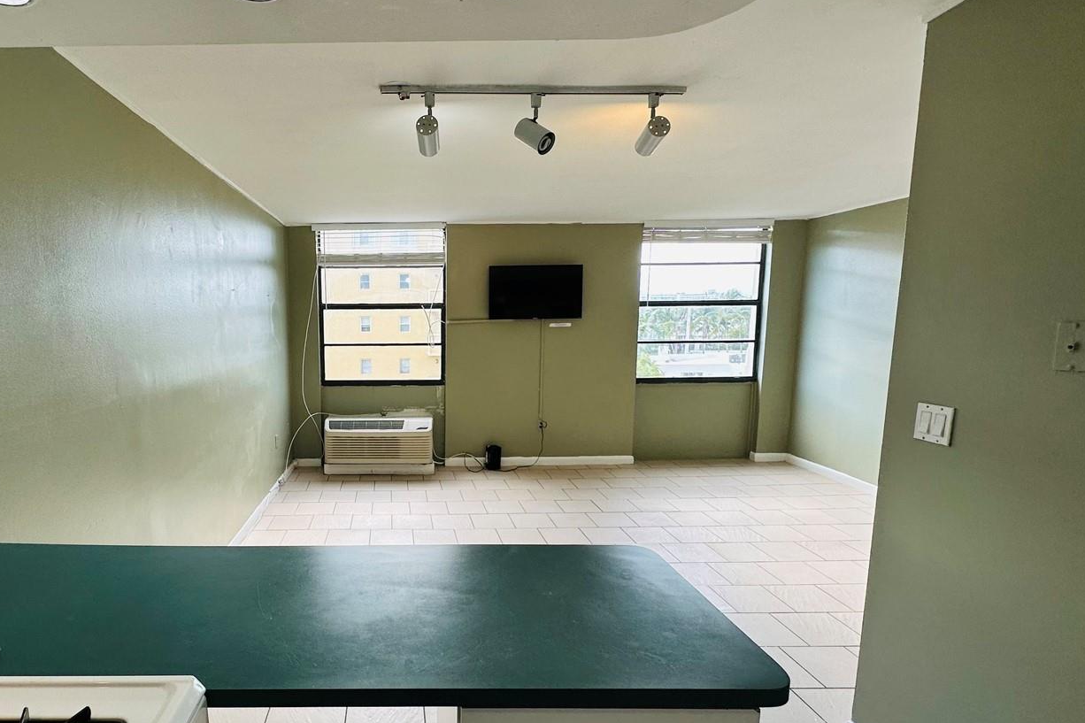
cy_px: 398
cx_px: 396
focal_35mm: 19
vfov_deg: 64.4
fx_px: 573
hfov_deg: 85.0
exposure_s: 1/120
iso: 64
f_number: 2.2
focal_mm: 2.22
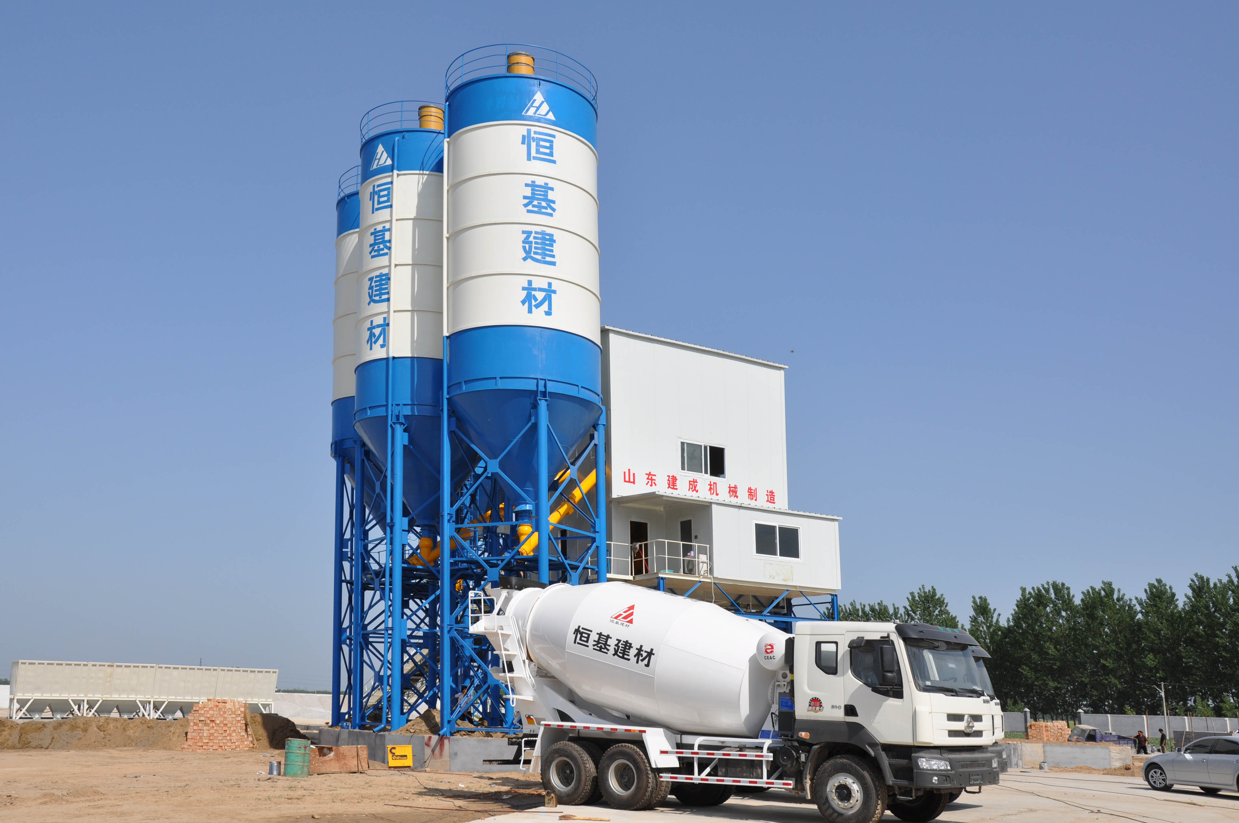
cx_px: 620
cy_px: 412
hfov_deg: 53.2
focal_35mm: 36
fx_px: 1237
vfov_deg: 36.8
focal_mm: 24
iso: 200
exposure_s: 1/500
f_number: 11
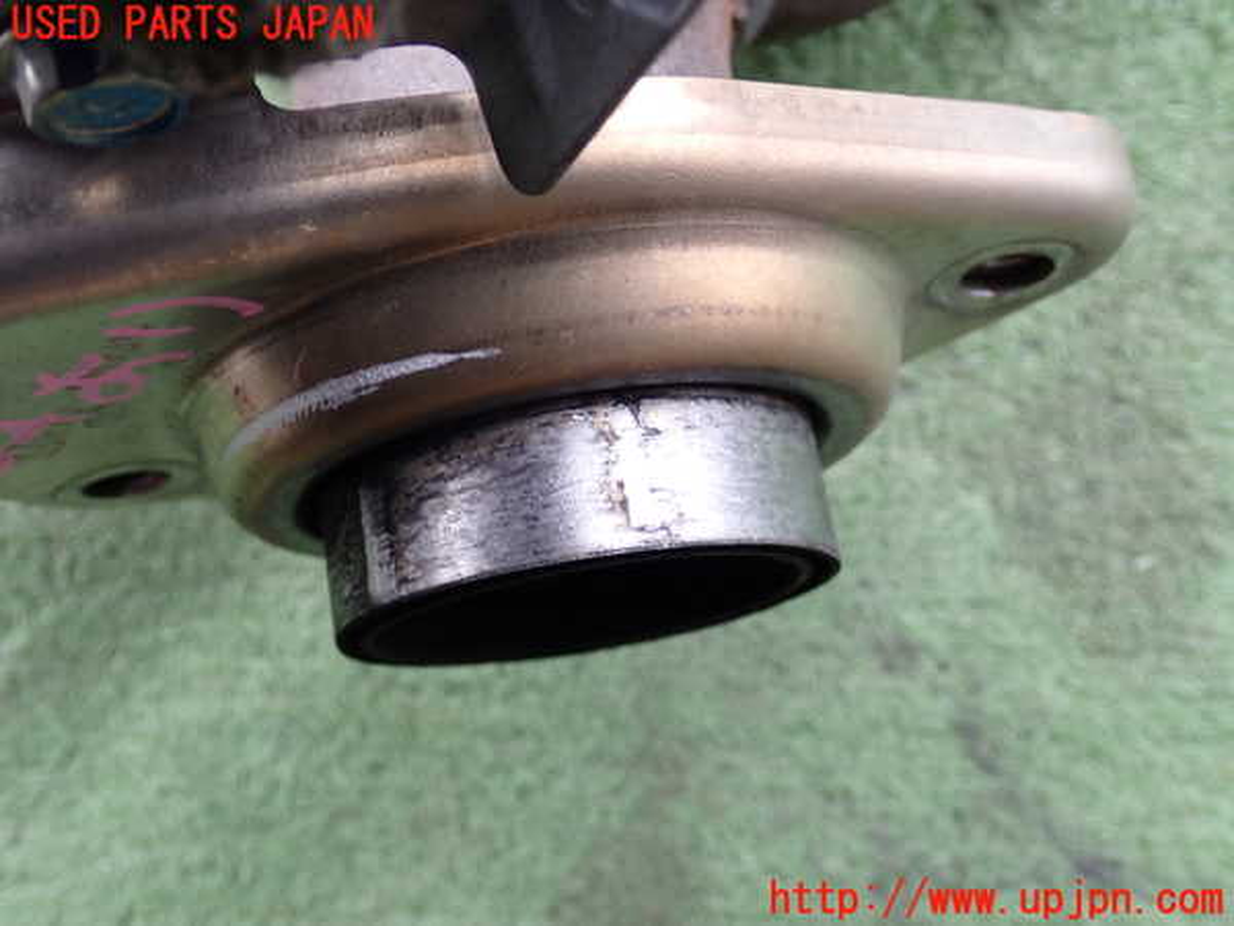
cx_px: 617
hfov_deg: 45.8
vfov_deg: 35.1
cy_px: 463
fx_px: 1462
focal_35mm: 41
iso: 200
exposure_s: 1/100
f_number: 2.8
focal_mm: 7.31
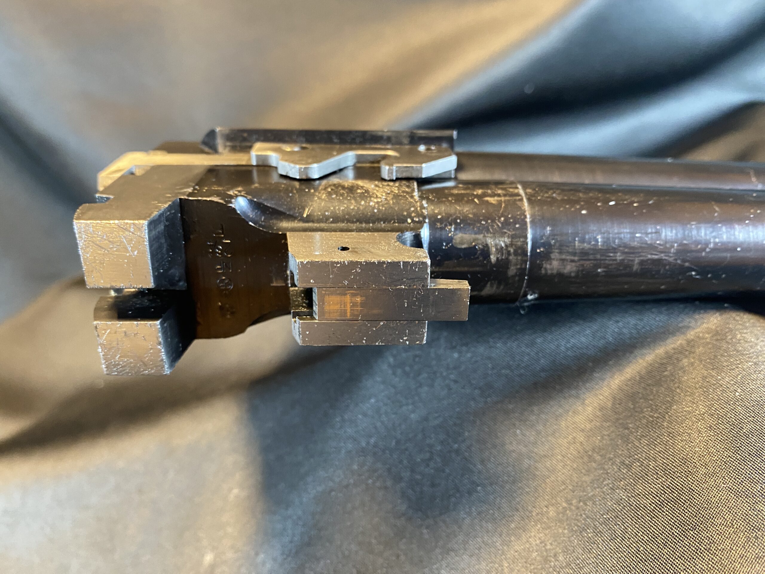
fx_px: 552
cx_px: 382
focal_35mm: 25
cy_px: 287
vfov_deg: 54.9
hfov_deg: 69.4
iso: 400
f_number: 1.8
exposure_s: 1/40
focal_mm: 4.25
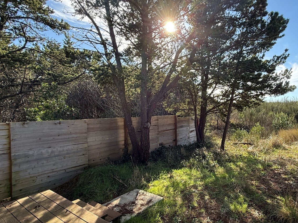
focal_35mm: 20
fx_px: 172
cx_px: 199
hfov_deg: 79.0
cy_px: 114
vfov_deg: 66.0
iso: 64
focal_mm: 2.22
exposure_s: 1/419
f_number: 2.2
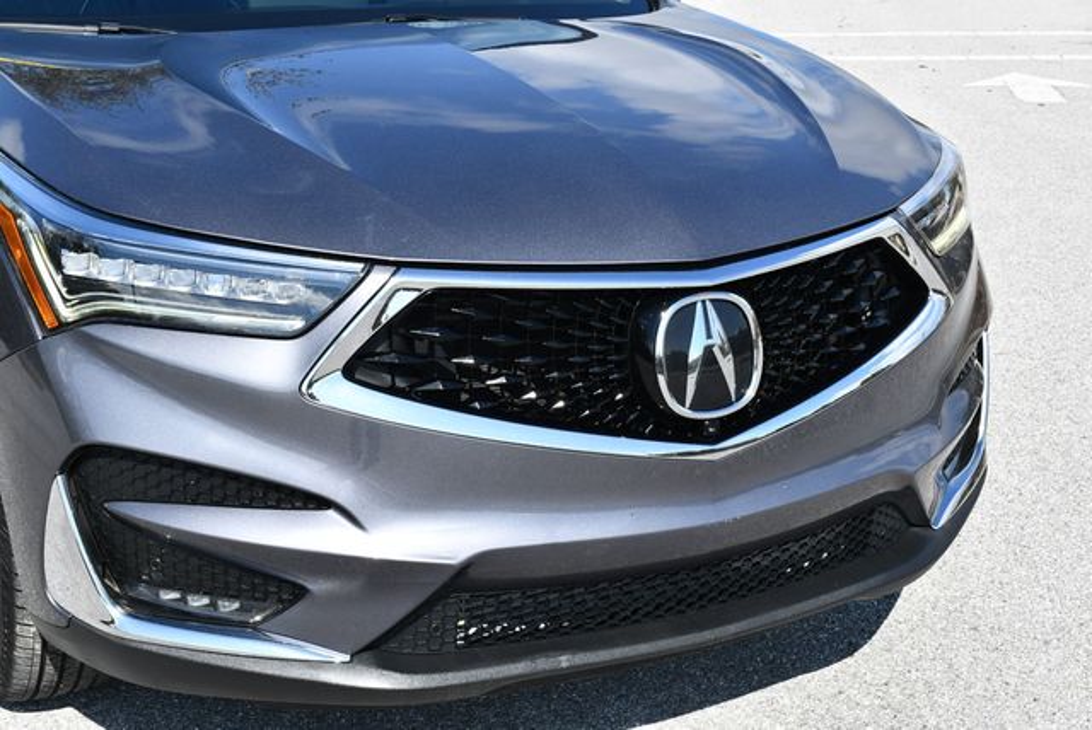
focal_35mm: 58
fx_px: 1761
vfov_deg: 23.4
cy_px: 365
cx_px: 546
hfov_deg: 34.5
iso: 125
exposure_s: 1/250
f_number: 8
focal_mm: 29
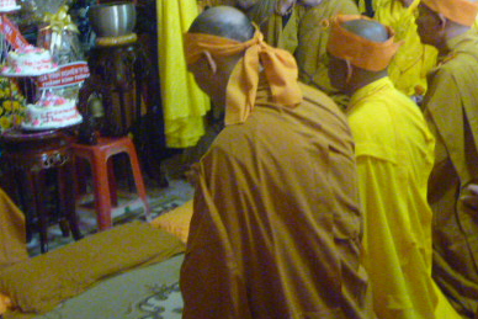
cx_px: 169
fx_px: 797
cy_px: 36
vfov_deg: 22.1
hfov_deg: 33.2
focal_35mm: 60
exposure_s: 1/10
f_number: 3.5
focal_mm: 6.3
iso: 800
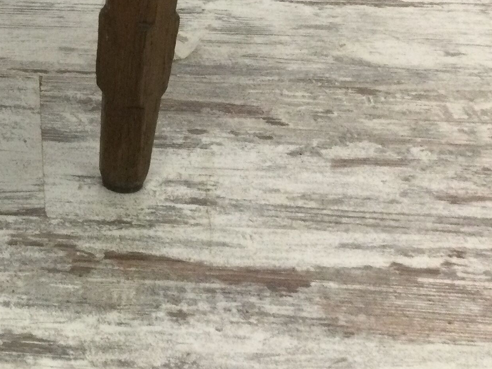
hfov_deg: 21.8
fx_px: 1151
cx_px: -141
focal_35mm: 81
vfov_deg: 17.9
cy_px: 18
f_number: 2.4
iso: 125
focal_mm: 3.3
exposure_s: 1/33
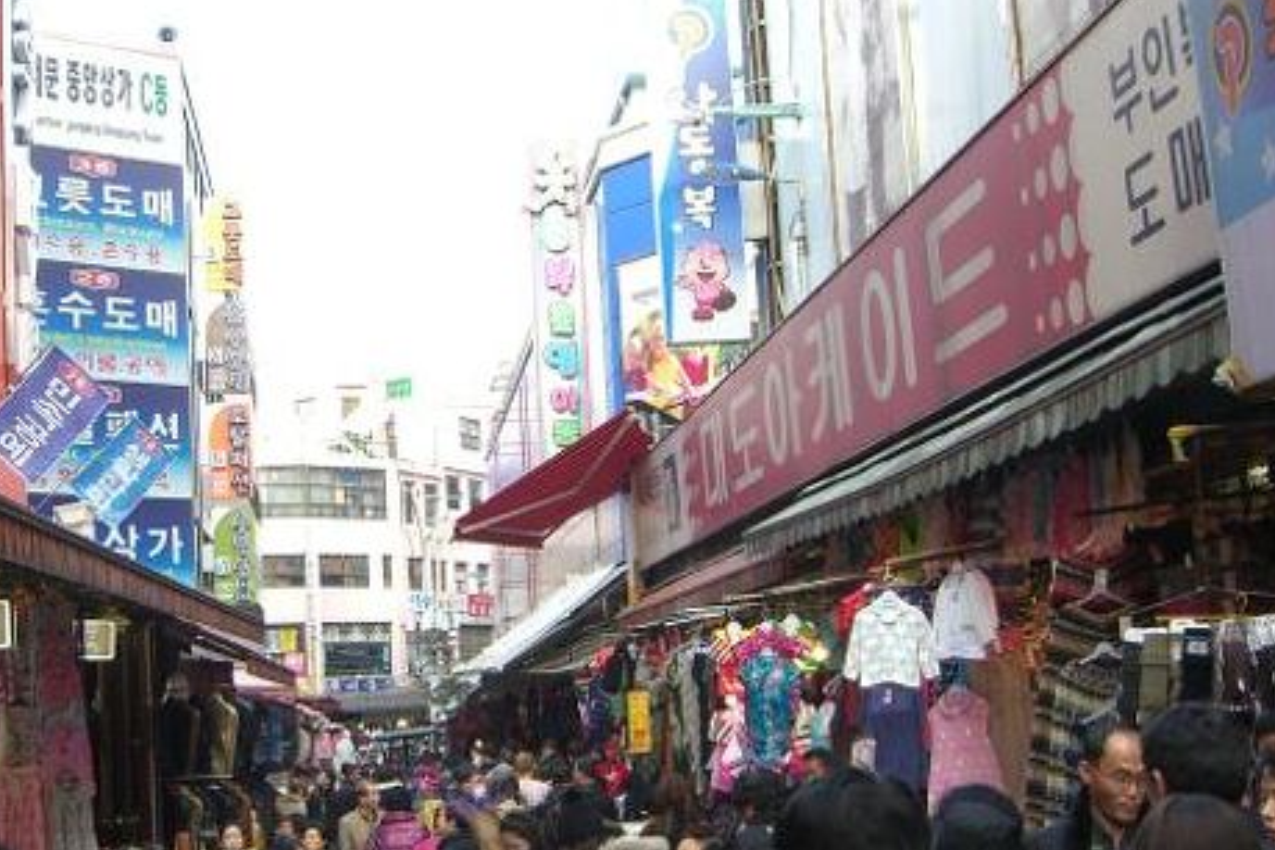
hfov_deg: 35.1
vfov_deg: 24.1
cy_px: 526
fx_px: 1983
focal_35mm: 56
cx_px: 381
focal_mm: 7.9
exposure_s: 1/100
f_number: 2.8
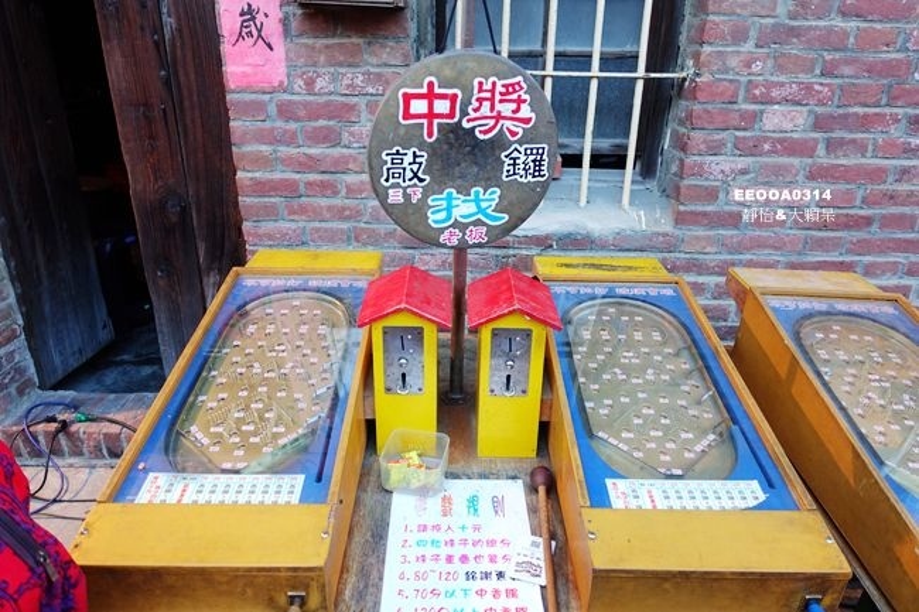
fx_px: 612
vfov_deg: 53.1
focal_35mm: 24
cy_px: 306
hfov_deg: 73.8
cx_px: 460
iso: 160
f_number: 1.8
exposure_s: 1/30
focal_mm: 8.8
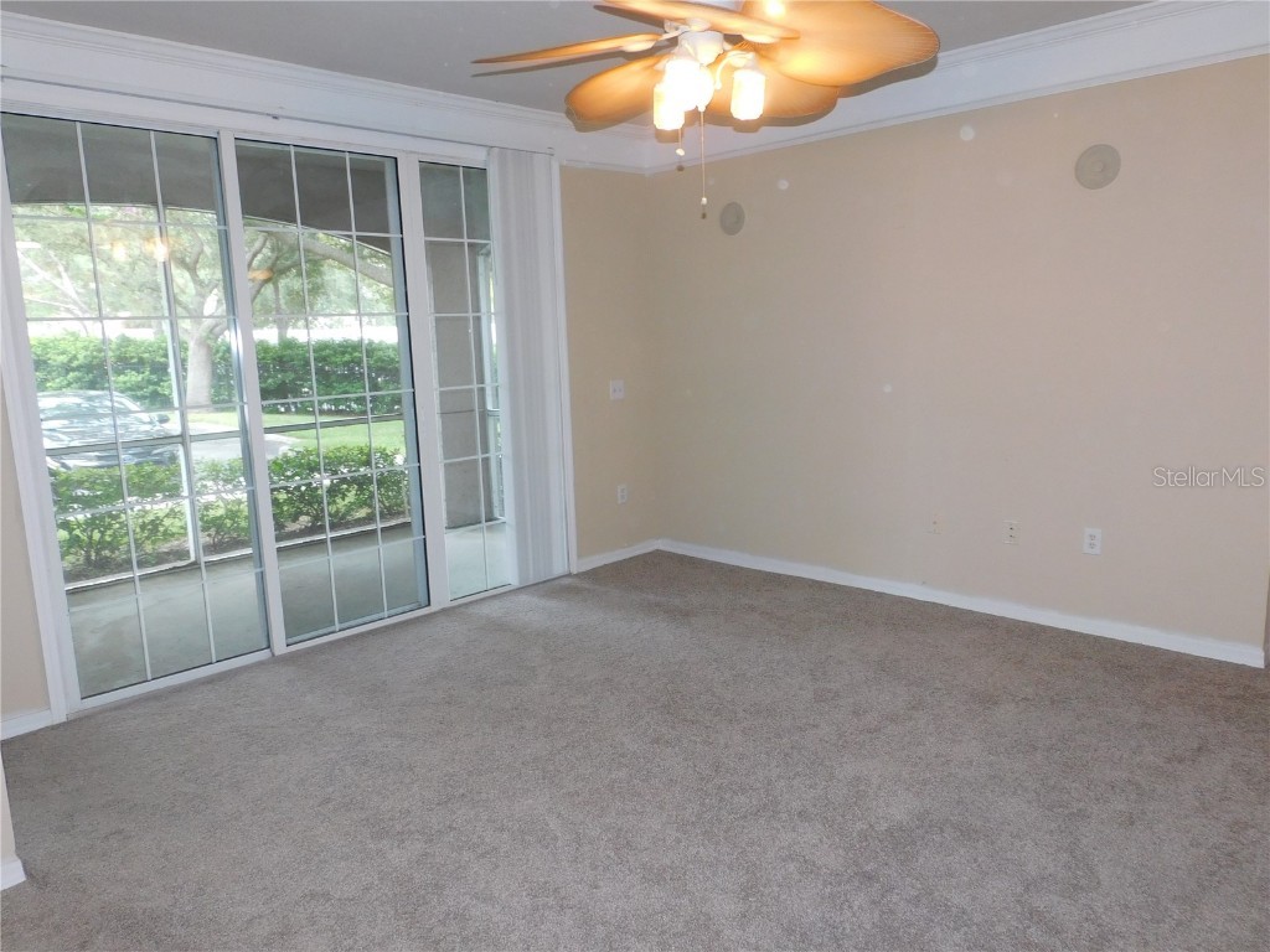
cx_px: 635
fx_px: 881
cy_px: 476
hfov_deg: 71.6
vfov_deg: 56.8
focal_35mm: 24
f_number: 3.3
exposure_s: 1/30
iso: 200
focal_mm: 4.3
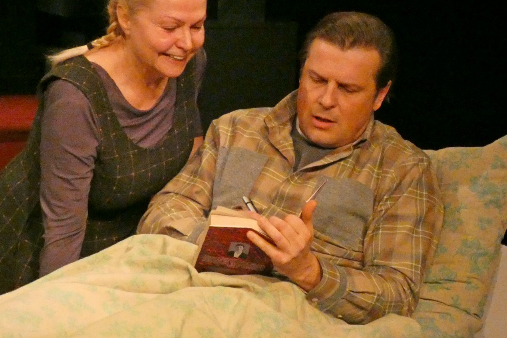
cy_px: 141
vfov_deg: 7.3
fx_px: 2647
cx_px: 213
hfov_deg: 10.9
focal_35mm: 188
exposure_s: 1/50
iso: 1600
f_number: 5
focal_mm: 20.1
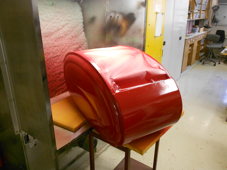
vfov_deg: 46.8
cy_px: 87
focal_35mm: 30
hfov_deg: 60.0
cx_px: 116
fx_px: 197
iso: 320
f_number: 3.4
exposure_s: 1/30
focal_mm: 5.1
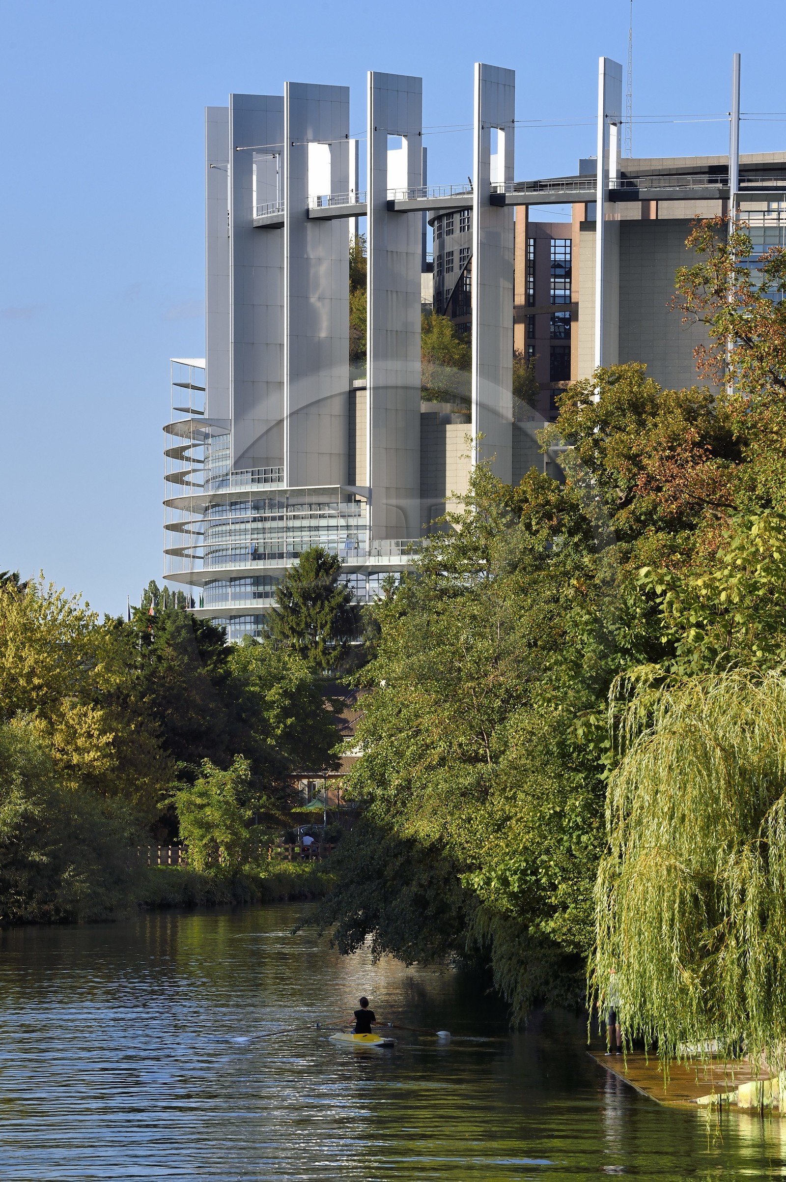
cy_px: 591
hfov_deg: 7.4
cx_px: 393
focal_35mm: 185
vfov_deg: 11.1
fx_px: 6067
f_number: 11
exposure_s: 1/250
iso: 200
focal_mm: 185
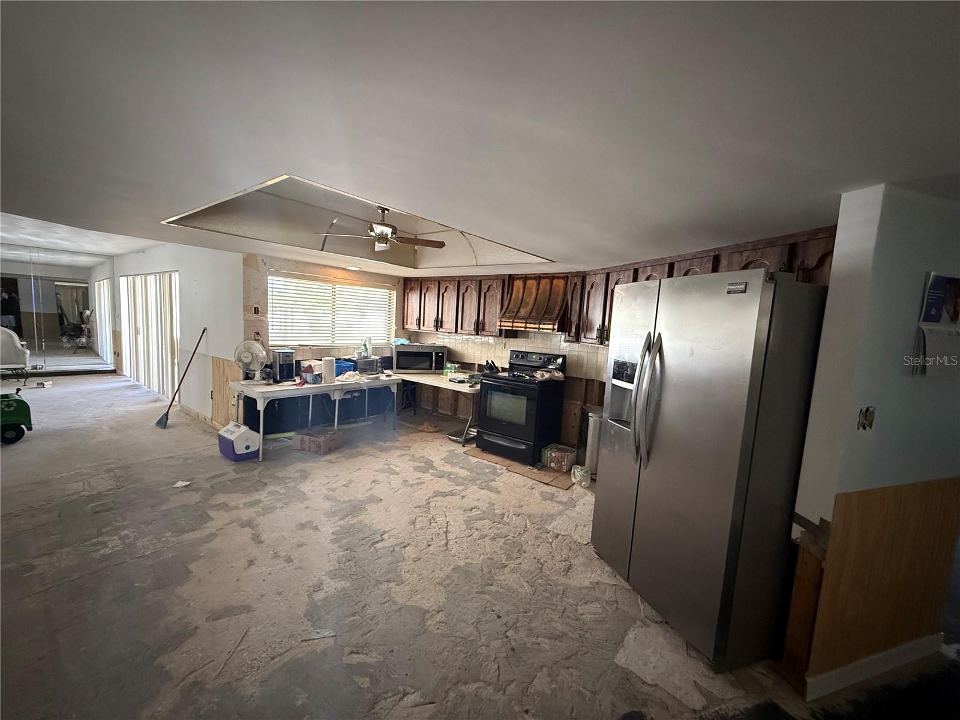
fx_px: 388
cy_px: 360
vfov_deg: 85.7
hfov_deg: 102.1
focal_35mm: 14
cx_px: 480
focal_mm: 2.22
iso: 800
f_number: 2.2
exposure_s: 1/60
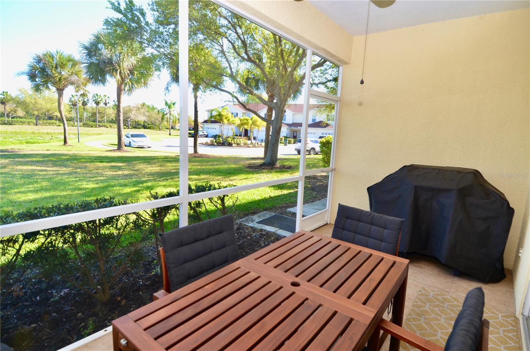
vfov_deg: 67.1
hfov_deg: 90.1
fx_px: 264
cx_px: 265
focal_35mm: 18
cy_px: 176
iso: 200
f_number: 5.6
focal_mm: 12
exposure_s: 1/125
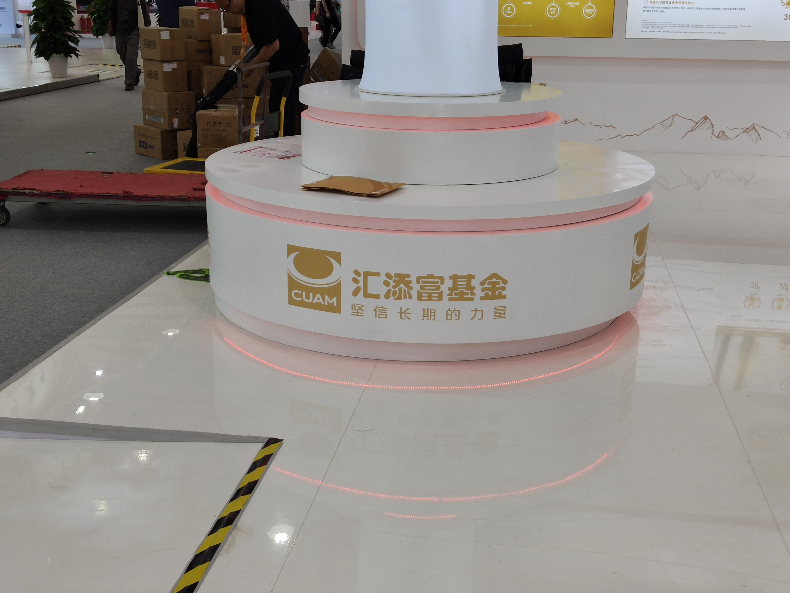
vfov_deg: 35.1
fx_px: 936
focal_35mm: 41
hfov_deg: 45.8
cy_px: 296
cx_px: 395
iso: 112
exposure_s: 1/161
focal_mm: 4.75
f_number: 1.75
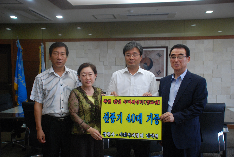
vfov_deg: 37.0
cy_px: 78
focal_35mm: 36
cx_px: 117
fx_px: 234
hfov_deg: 53.0
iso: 400
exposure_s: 1/80
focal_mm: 24
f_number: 4
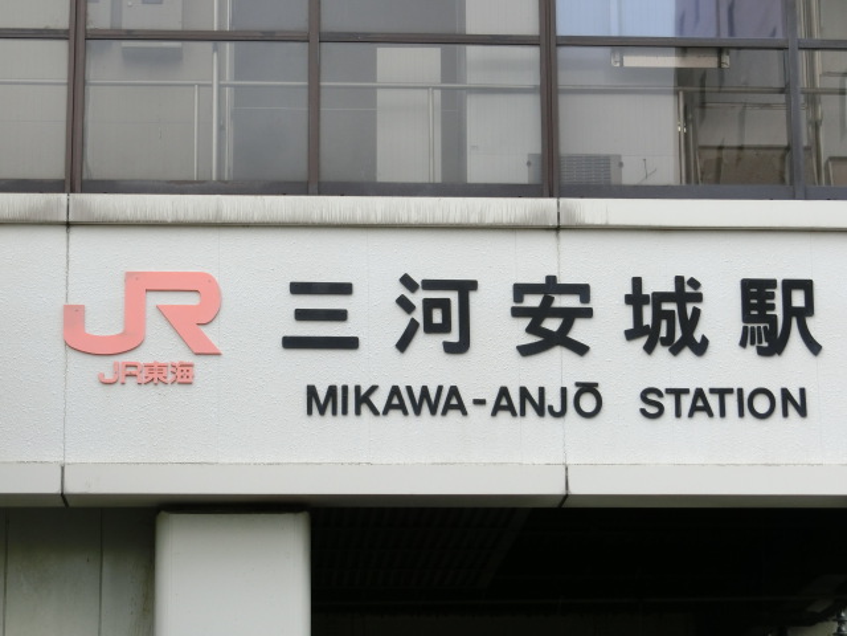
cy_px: 318
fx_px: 2618
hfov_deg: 18.4
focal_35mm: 107
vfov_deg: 13.8
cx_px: 424
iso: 100
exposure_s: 1/125
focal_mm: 19.1
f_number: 5.7
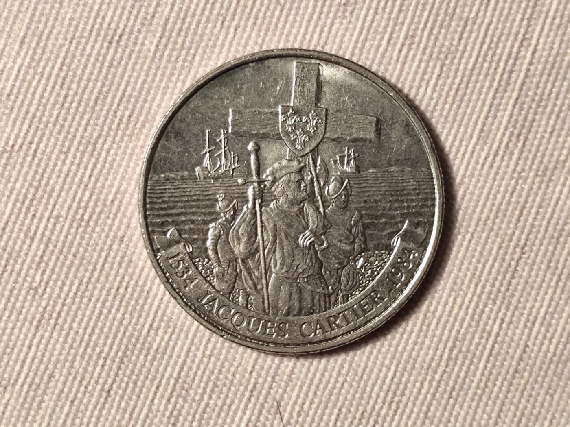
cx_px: 285
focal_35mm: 93
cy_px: 214
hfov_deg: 21.1
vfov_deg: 15.9
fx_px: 1531
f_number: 1.65
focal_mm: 6.19
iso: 500
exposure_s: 1/25
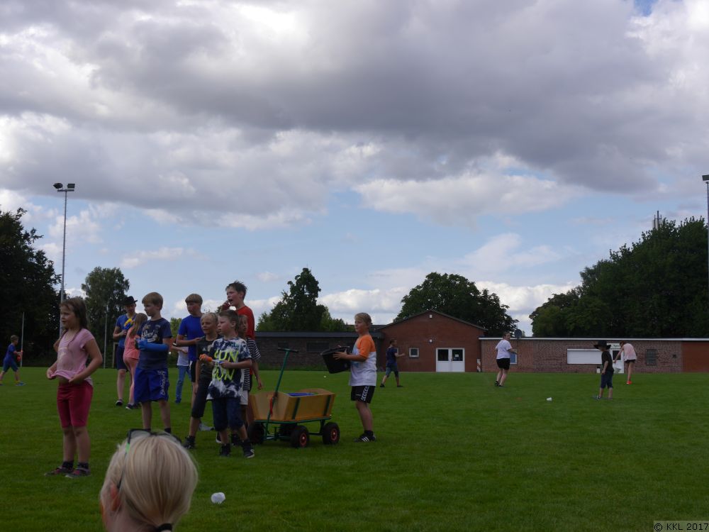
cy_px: 266
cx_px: 354
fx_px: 860
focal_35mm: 42
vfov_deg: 34.3
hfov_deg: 44.8
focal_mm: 21
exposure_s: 1/320
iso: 160
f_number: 8
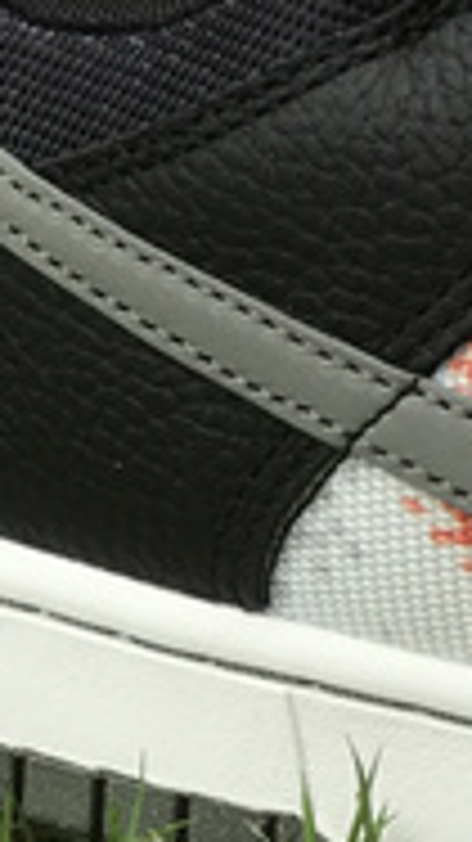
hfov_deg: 4.8
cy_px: 223
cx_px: 1191
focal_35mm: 246
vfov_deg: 8.8
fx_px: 5481
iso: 20
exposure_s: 1/259
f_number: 2.8
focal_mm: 6.6
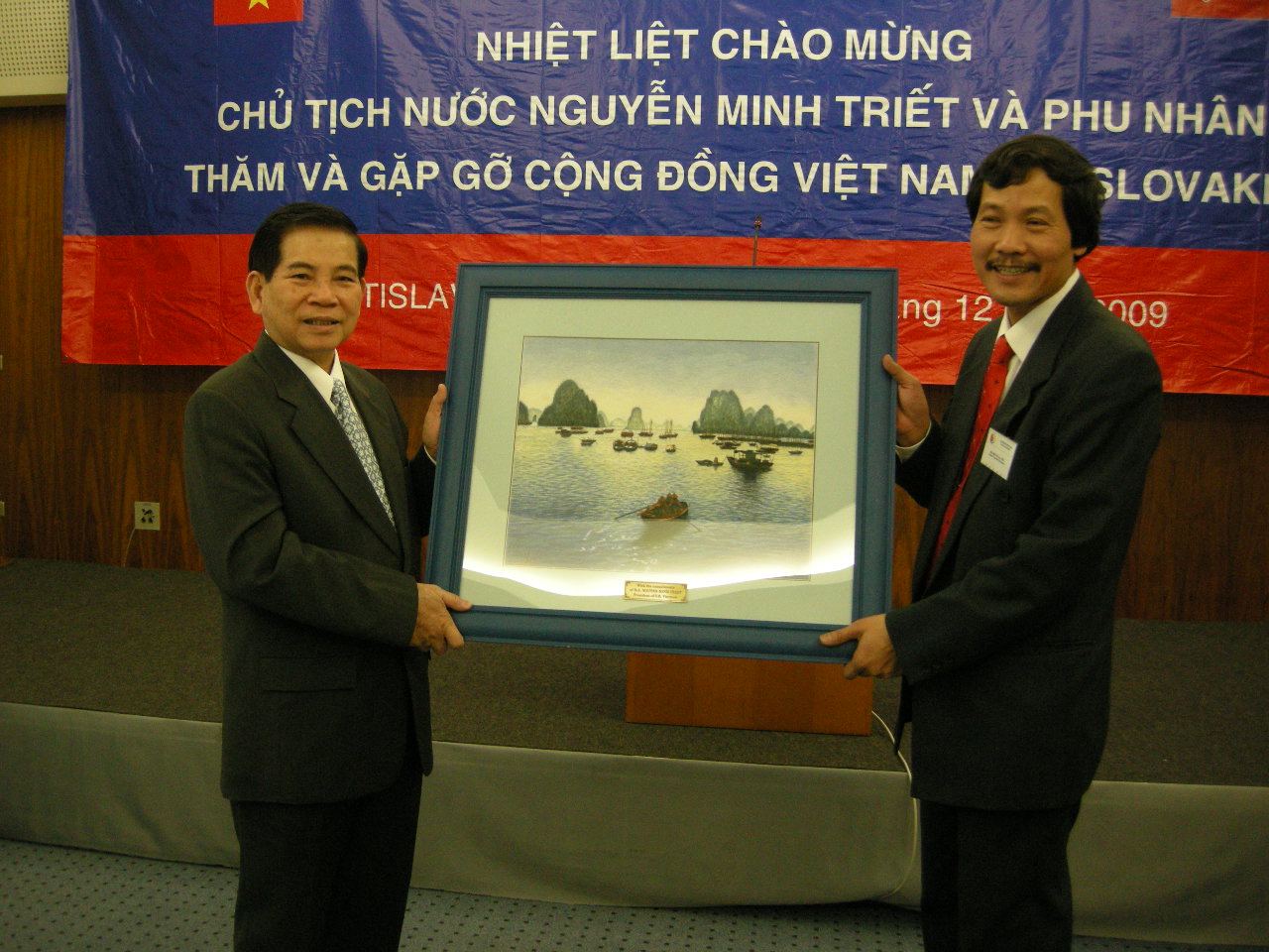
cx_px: 634
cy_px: 476
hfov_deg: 51.4
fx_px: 1320
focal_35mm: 36
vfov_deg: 39.7
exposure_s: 1/61.8
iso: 334
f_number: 2.7
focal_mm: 7.5
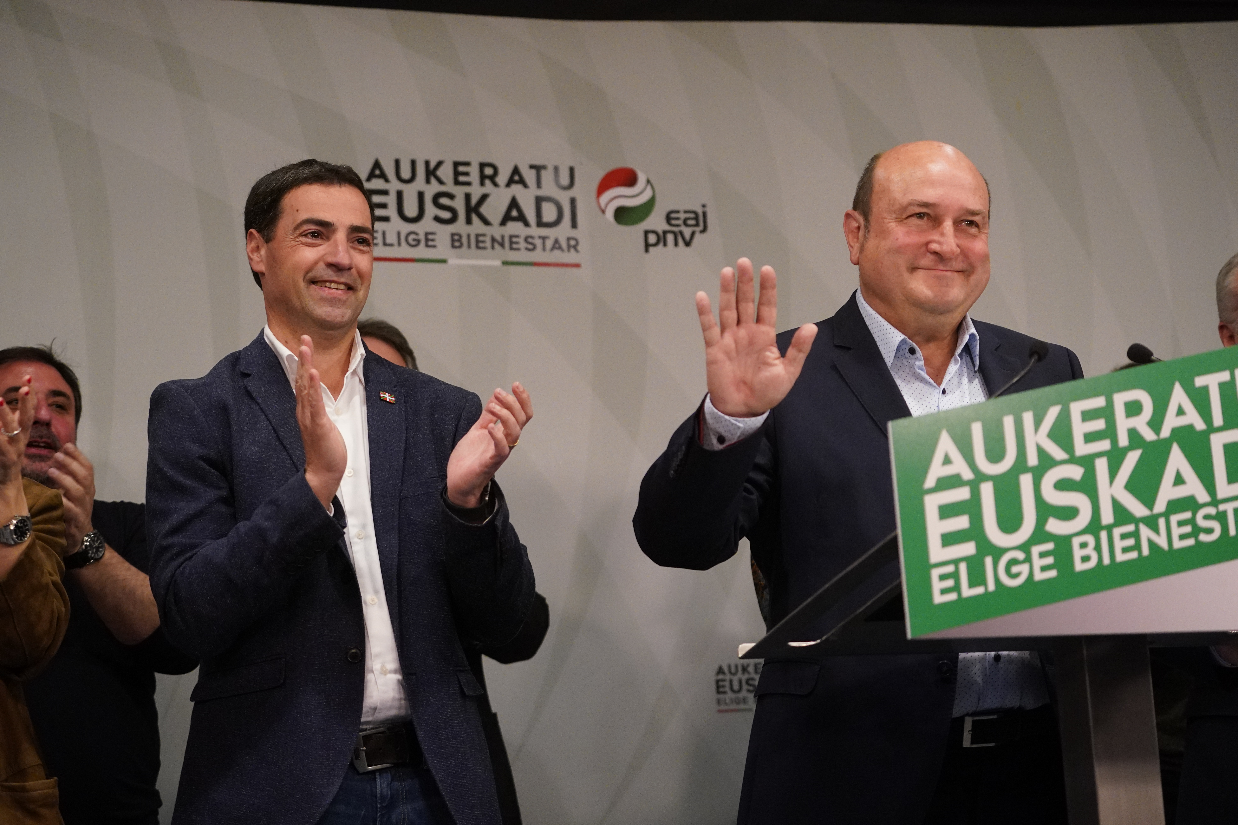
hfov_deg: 27.0
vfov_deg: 18.2
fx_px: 2579
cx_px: 619
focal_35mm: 75
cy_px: 412
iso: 5000
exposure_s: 1/400
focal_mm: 75
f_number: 4.5
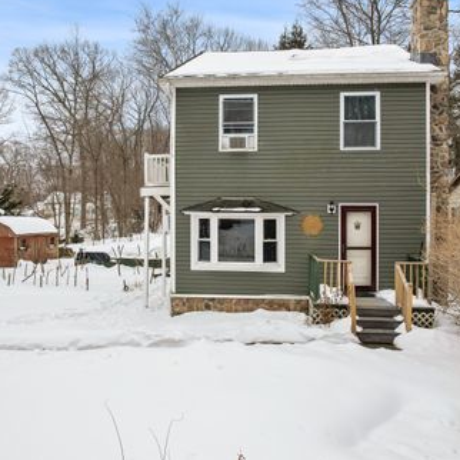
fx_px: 436
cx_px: 240
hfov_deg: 55.6
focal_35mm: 29
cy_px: 225
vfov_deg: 55.6
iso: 200
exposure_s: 1/2500
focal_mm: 8.38
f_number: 2.8
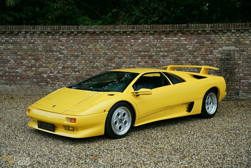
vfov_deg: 27.9
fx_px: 337
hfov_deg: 40.8
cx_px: 126
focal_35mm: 48
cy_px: 84
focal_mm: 48.4
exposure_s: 1/160
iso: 125
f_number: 4
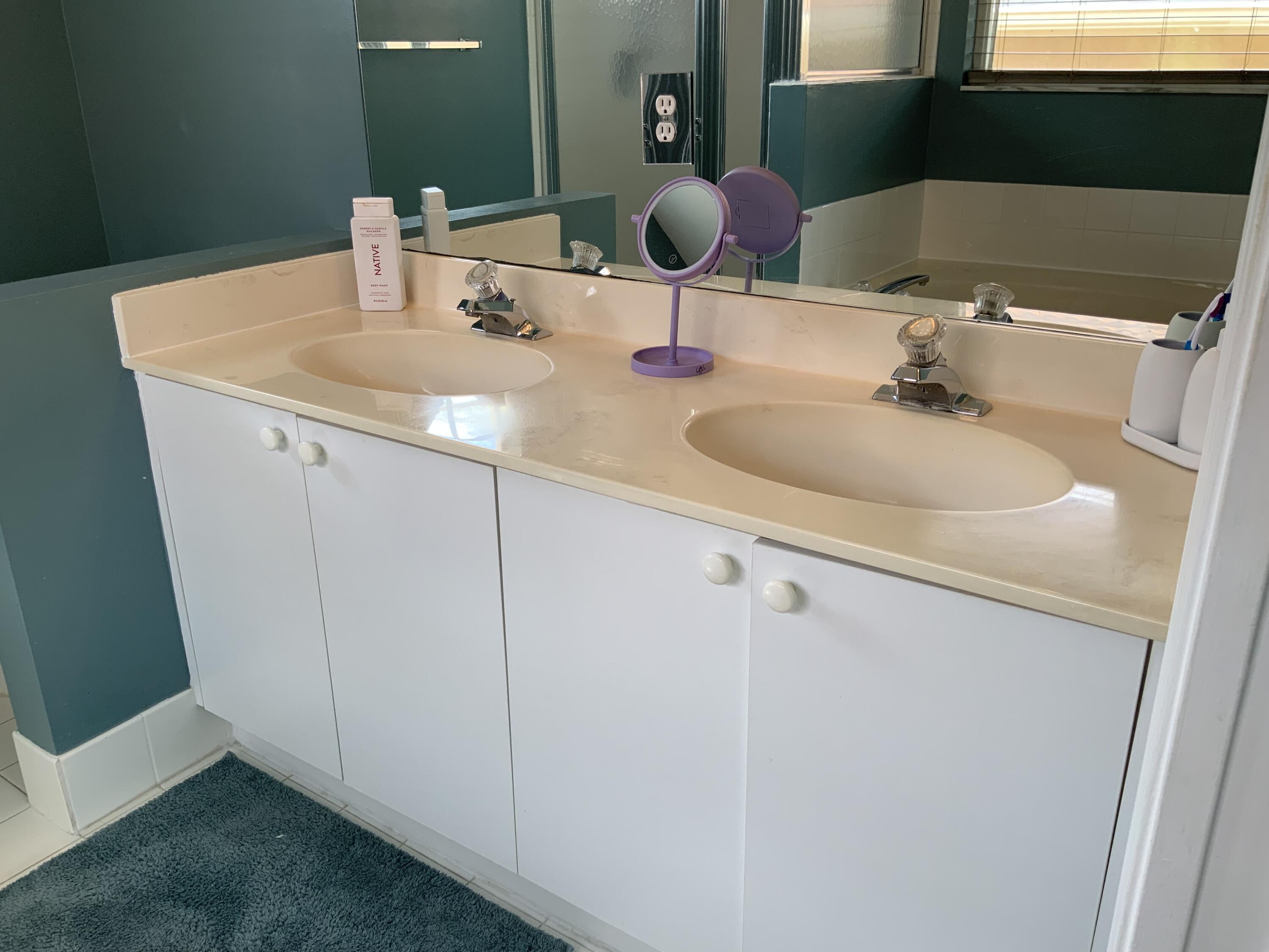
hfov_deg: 61.7
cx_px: 634
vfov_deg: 48.2
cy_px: 476
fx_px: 1063
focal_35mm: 29
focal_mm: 3
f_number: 1.8
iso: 32
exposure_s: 1/120
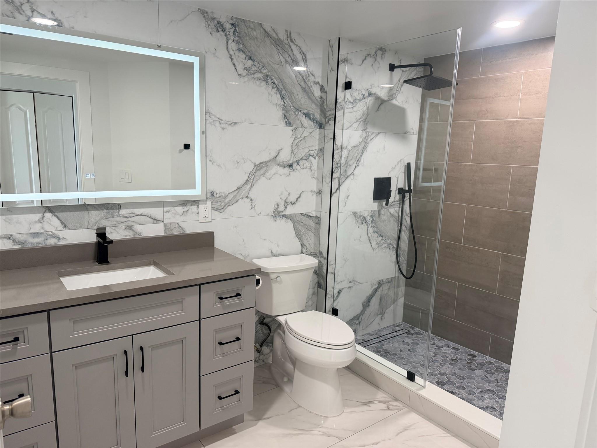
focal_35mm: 24
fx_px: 414
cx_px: 298
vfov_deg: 56.8
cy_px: 224
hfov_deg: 71.6
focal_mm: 6.76
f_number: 1.78
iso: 200
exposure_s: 1/120
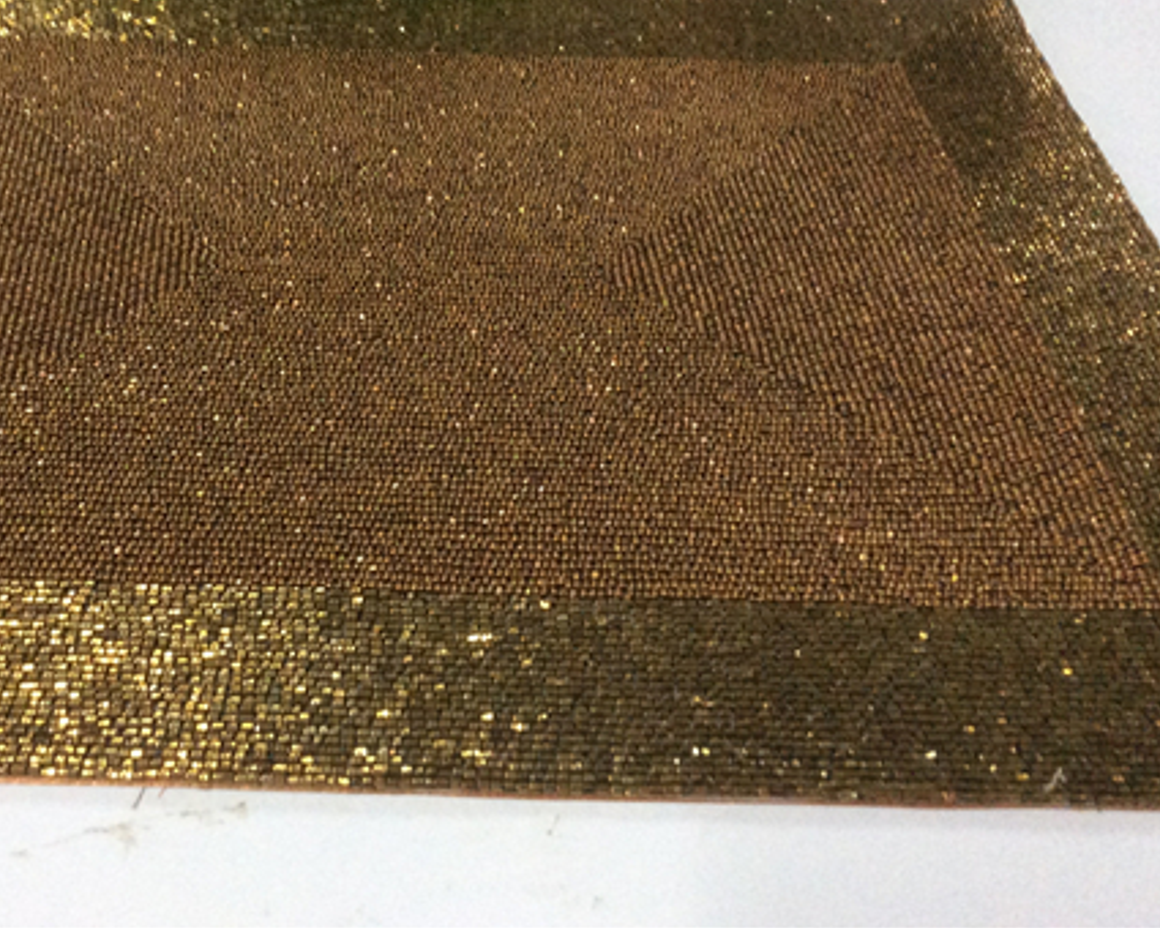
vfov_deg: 31.7
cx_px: 344
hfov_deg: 38.9
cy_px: 278
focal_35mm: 47
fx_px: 1614
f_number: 2.4
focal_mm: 3.3
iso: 200
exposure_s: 1/25
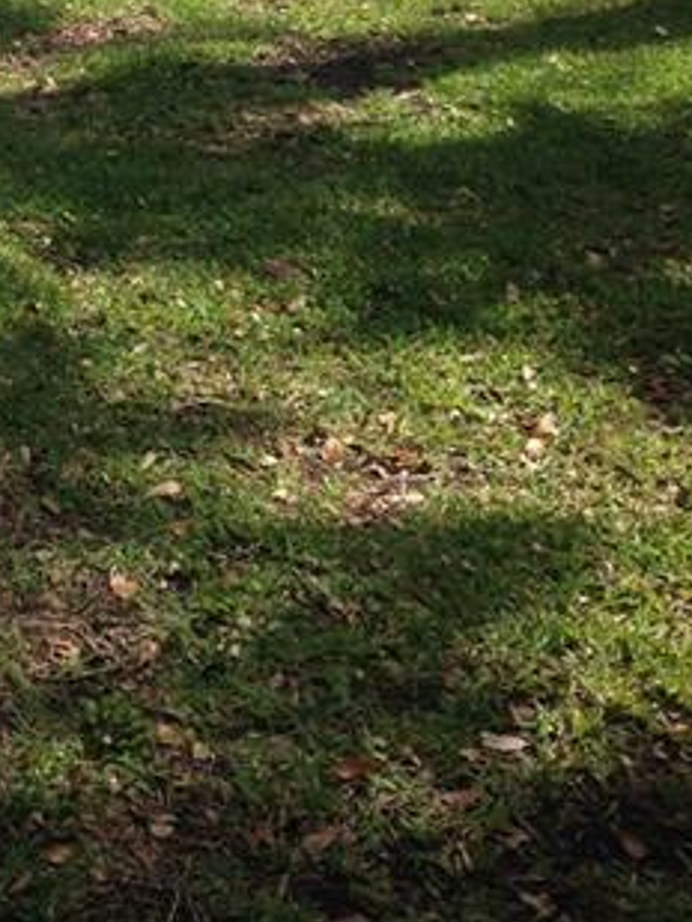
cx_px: -84
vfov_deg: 22.3
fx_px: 2184
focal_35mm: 82
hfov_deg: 17.4
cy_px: -125
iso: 50
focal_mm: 4.12
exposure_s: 1/559
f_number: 2.4
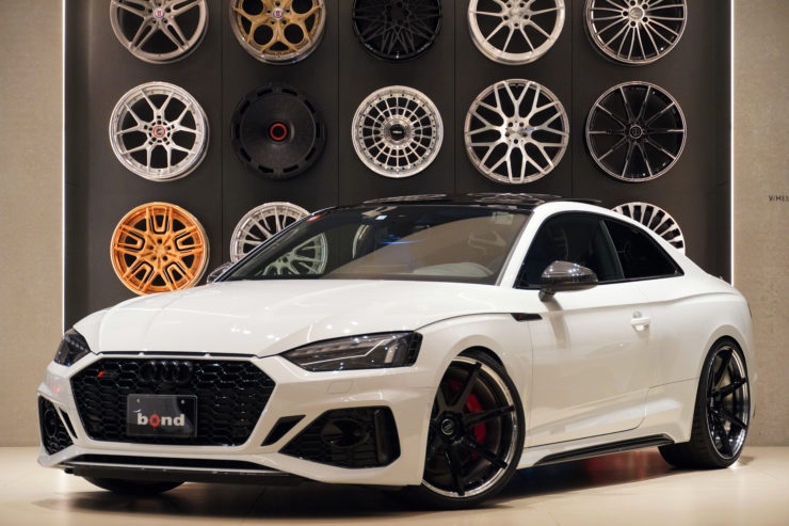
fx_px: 2301
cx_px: 394
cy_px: 263
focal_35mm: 105
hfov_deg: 19.5
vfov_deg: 13.0
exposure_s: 1/160
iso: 3200
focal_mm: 70
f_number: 5.6
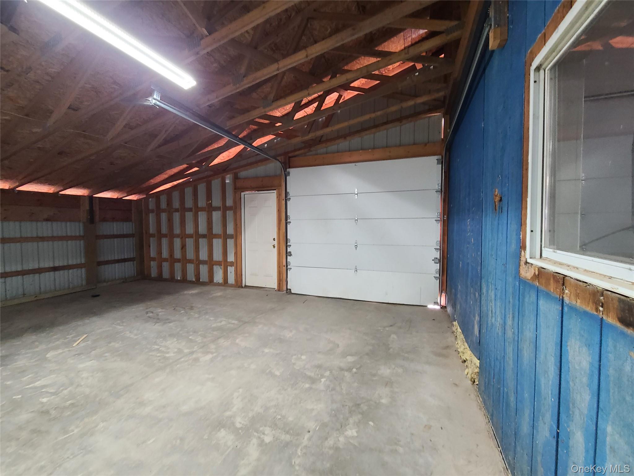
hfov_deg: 106.2
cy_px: 238
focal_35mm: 13
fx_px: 238
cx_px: 317
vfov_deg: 89.9
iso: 320
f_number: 2.2
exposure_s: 1/30
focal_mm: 2.2
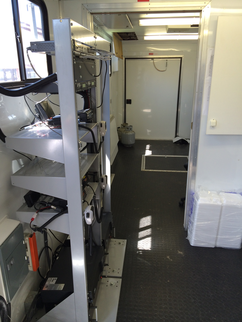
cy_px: 161
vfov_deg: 60.0
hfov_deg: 46.8
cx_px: 121
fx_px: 280
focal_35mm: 30
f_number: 2.2
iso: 40
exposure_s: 1/40
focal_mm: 4.12
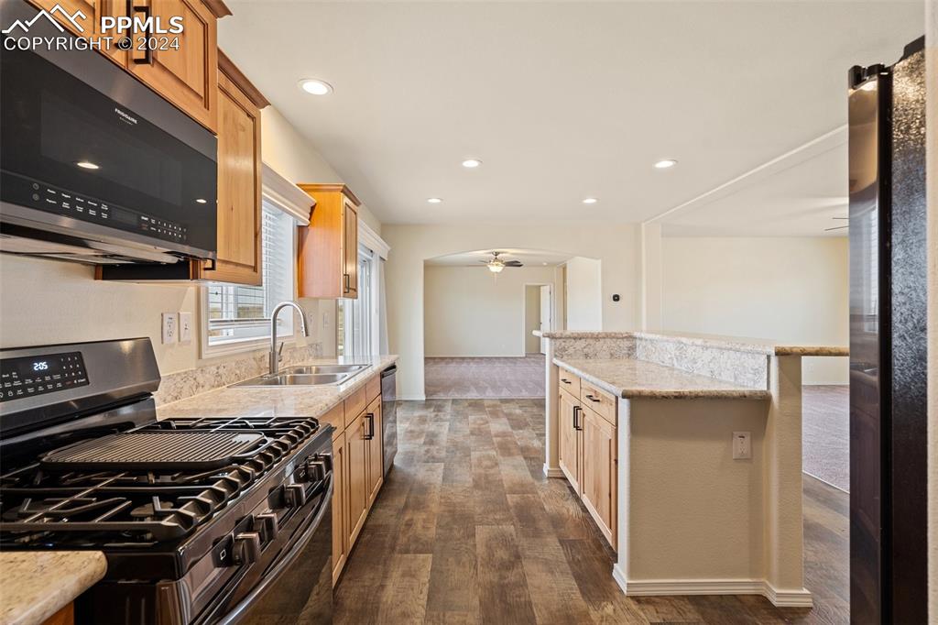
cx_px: 469
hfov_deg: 96.8
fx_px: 417
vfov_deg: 73.7
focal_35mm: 16
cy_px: 312
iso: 200
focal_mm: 16
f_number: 7.1
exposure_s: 1/3
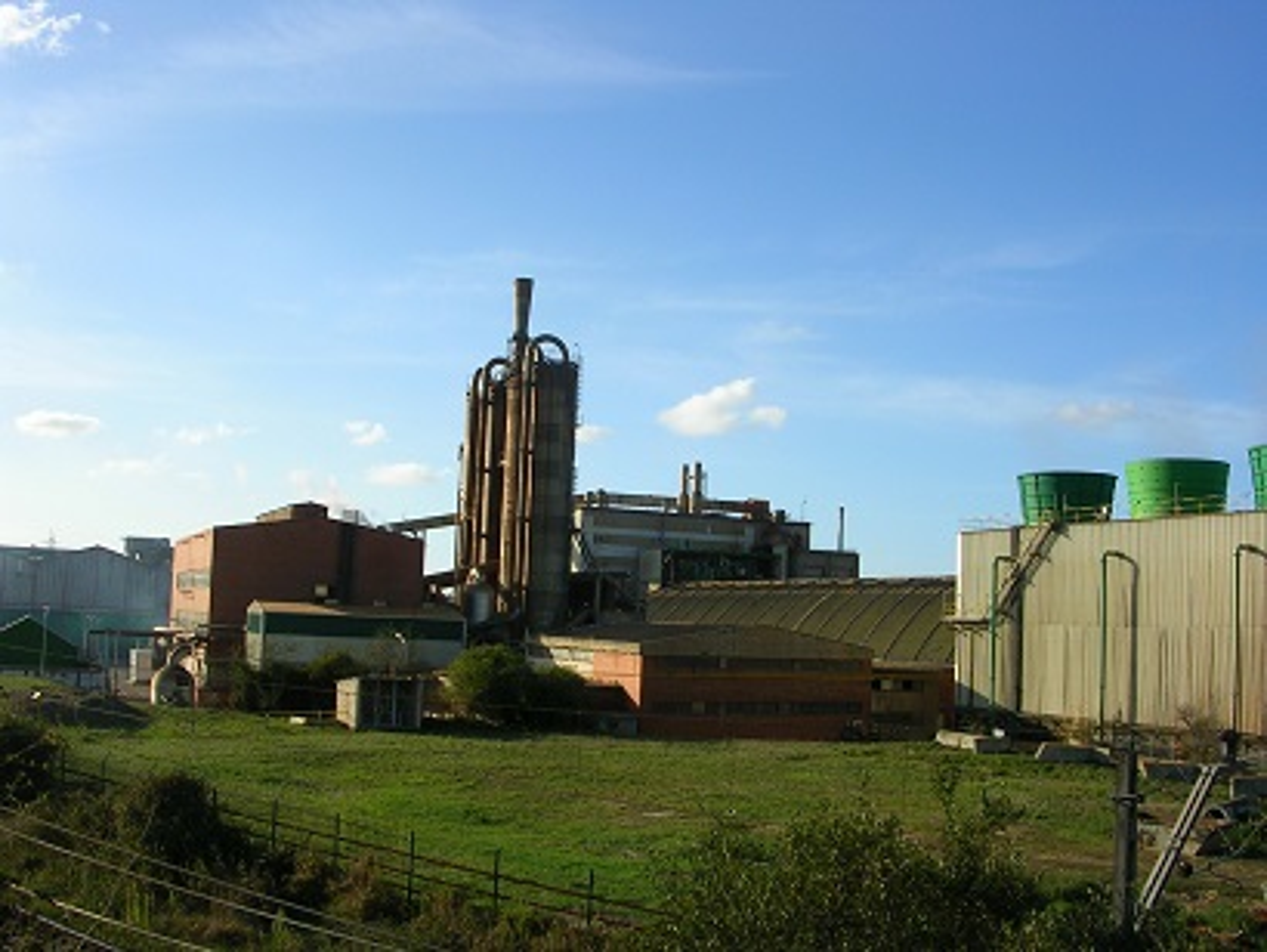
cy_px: 476
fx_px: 1392
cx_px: 634
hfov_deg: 49.0
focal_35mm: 38
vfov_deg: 37.8
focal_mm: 5.8
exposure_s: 1/290
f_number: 5.6
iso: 50
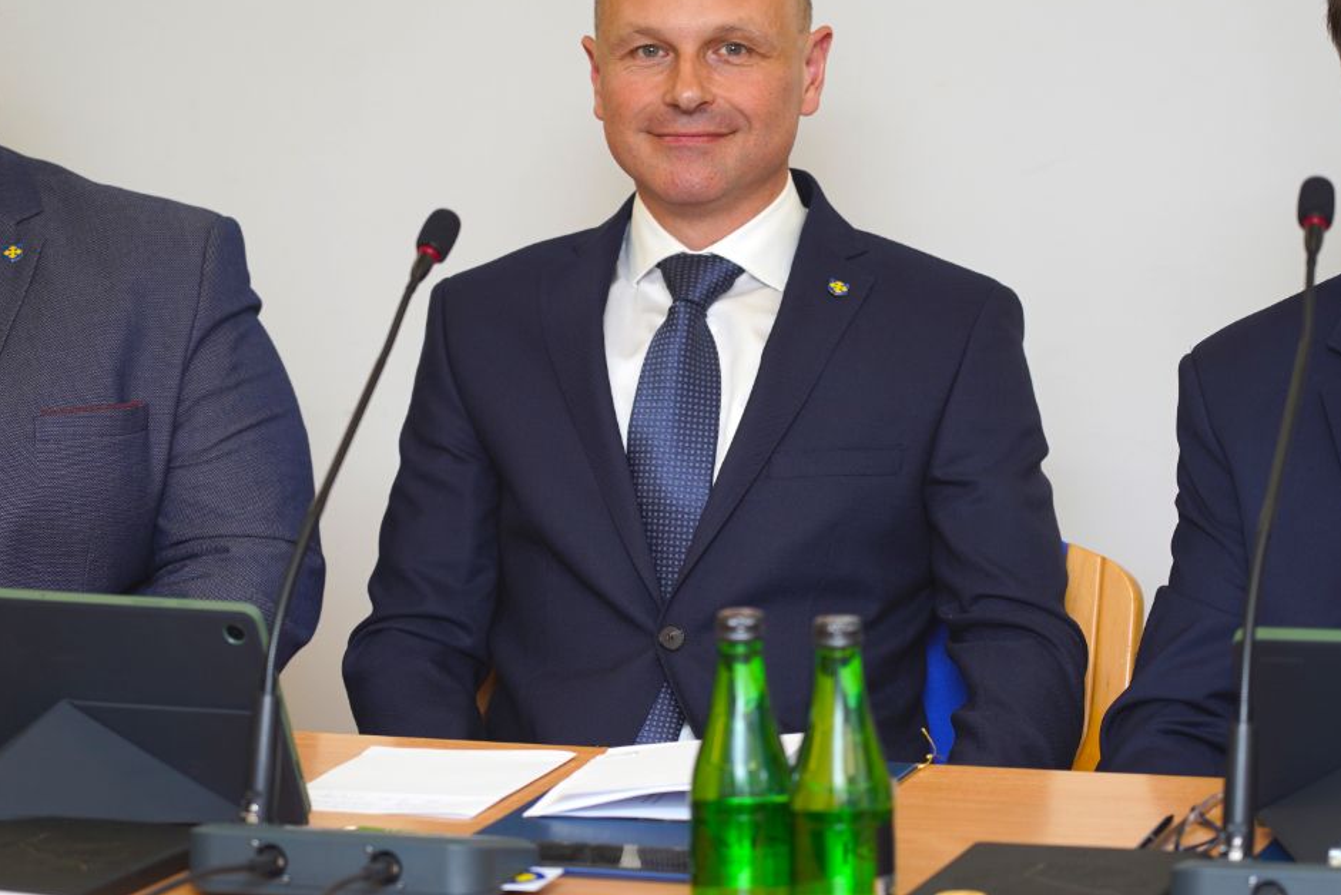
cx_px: 693
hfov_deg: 14.1
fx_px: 5403
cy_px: 351
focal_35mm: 145
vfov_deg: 9.5
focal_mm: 105
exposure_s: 1/100
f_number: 4
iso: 200
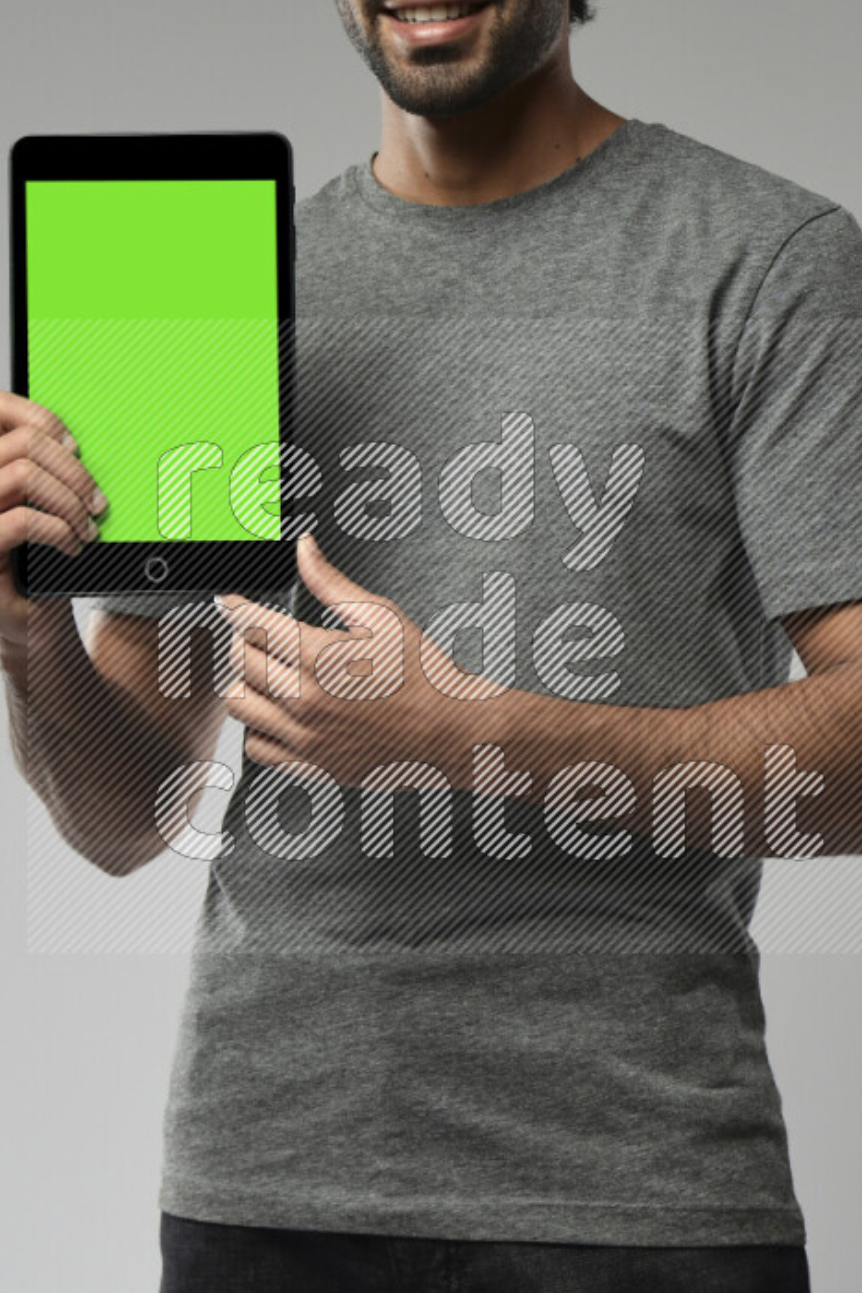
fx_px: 3198
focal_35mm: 89
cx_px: 487
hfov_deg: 15.3
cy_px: 636
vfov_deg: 22.9
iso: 400
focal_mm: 52
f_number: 6.3
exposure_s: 1/125
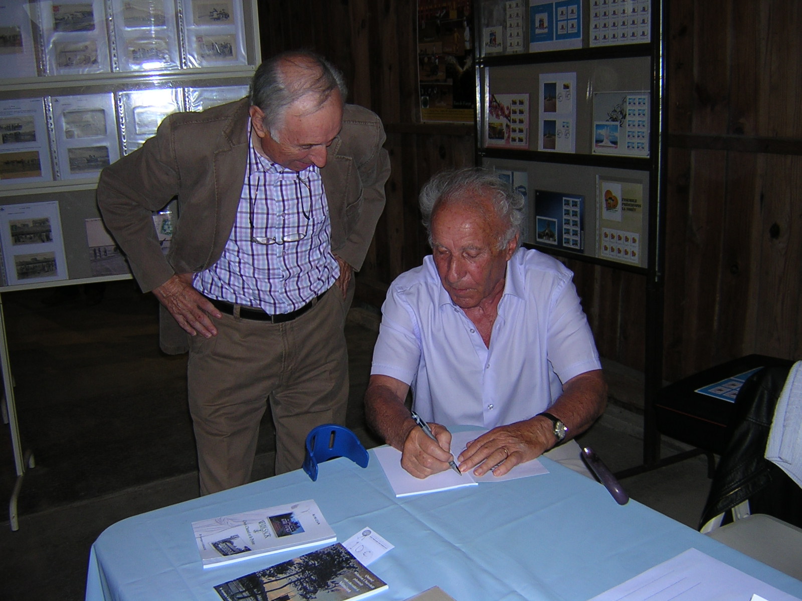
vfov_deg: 39.7
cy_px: 300
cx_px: 401
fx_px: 834
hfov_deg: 51.4
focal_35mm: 36
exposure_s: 1/60.1
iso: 100
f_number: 2.6
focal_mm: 4.7
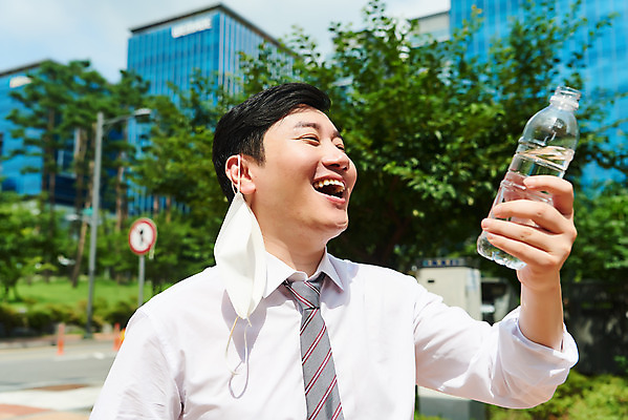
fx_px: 628
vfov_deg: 36.9
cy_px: 210
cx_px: 314
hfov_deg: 53.1
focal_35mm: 36
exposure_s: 1/2500
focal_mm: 36
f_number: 4.5
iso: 200
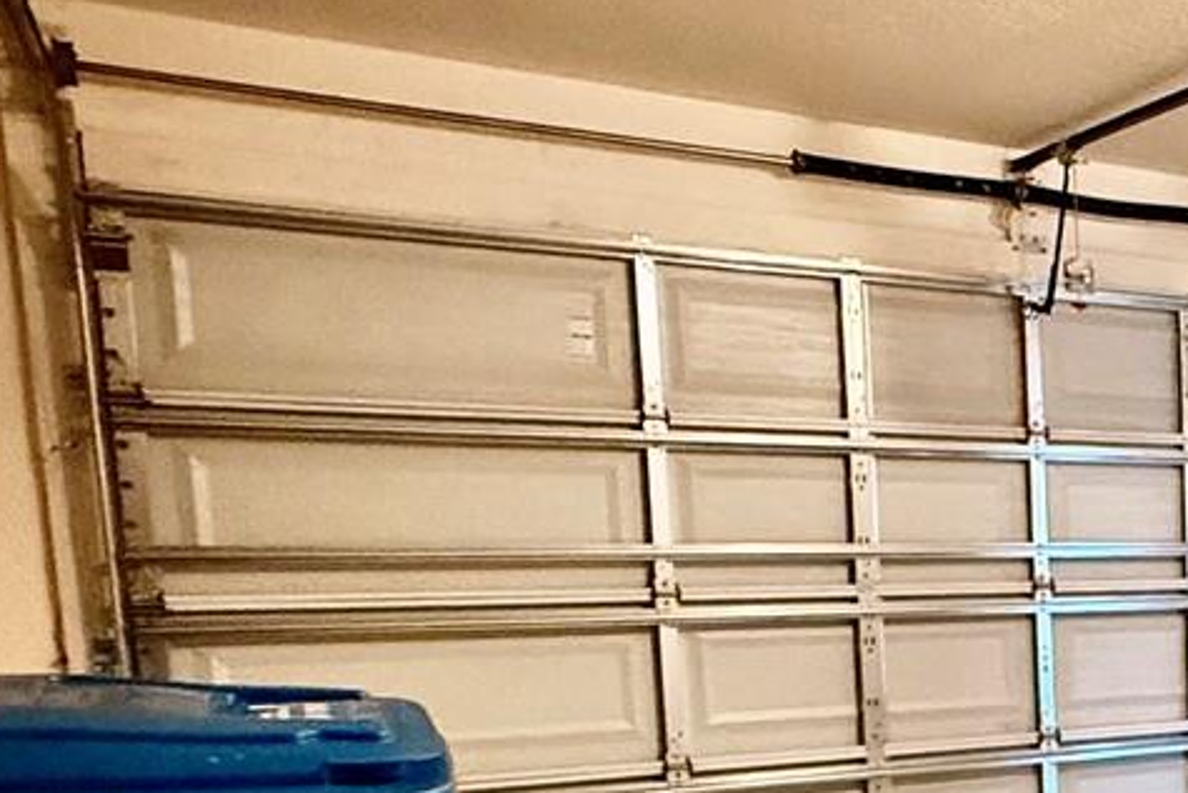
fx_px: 1617
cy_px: 725
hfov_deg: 31.5
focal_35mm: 49
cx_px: 1526
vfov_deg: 26.5
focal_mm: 2.22
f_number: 2.2
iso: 1000
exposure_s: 1/40
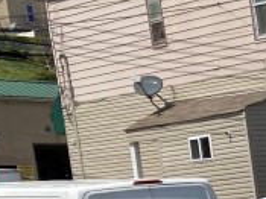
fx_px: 1259
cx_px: 698
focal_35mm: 164
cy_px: 471
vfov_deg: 8.3
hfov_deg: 10.1
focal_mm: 3.99
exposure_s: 1/3472
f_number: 1.8
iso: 20
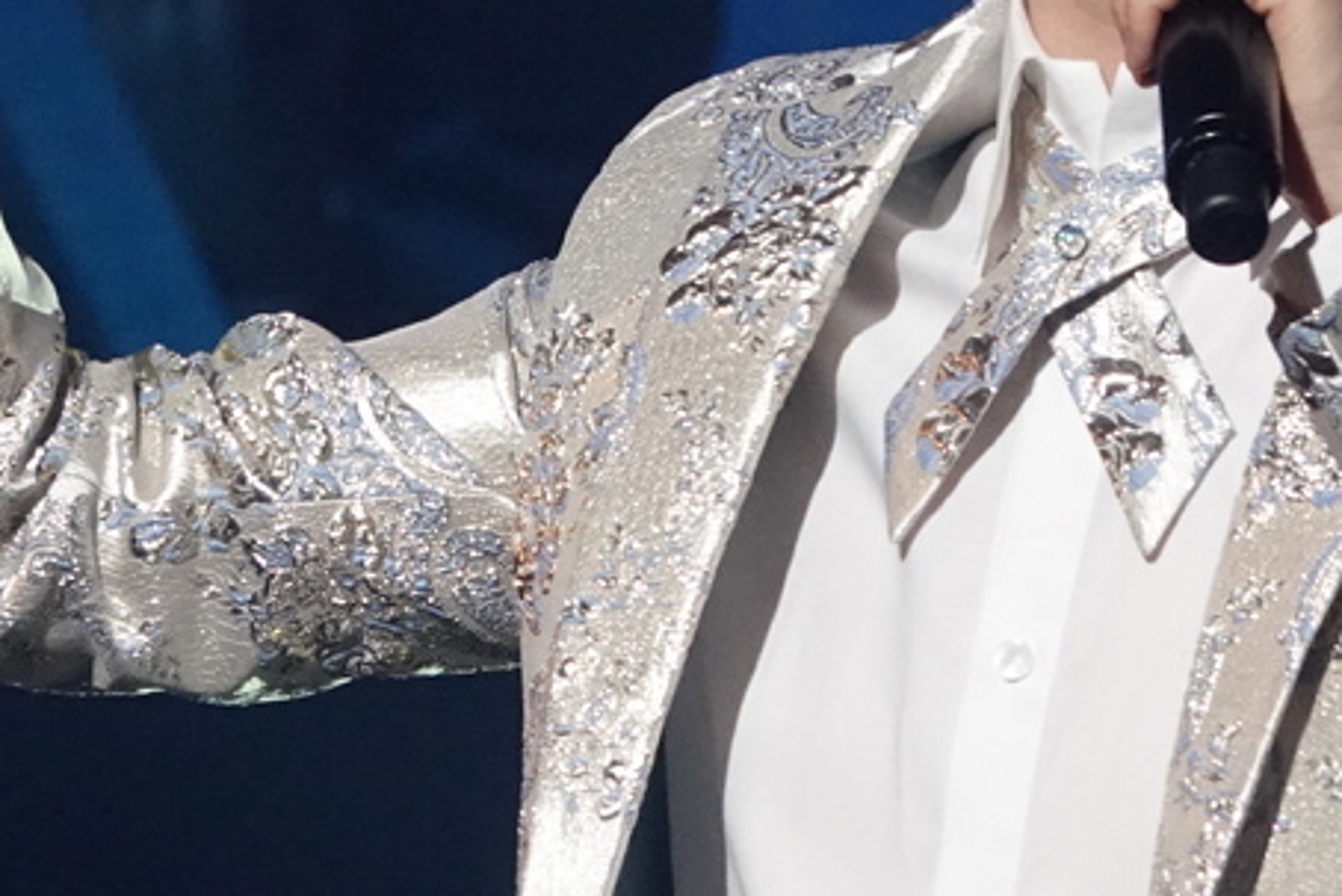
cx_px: 748
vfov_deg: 0.7
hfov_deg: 1.1
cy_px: 565
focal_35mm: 1872
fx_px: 69802
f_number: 4
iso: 1250
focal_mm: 192.73
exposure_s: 1/400
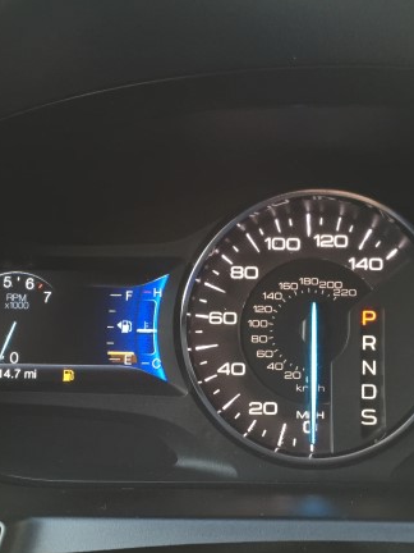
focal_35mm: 43
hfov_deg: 33.6
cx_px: 216
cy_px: 303
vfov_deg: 43.8
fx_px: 686
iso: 100
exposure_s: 1/30
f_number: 2.2
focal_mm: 4.15
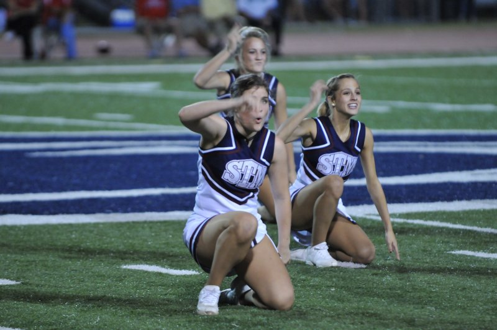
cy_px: 165
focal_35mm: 300
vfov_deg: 4.6
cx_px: 248
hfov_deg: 6.9
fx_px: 4136
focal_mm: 200
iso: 1600
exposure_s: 1/200
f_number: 2.8
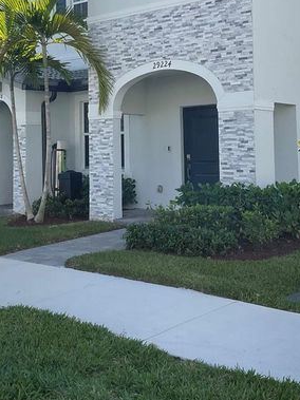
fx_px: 590
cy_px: 118
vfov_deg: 36.9
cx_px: 128
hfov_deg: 28.5
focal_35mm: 51
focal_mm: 3
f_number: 1.8
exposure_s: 1/1534
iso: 16
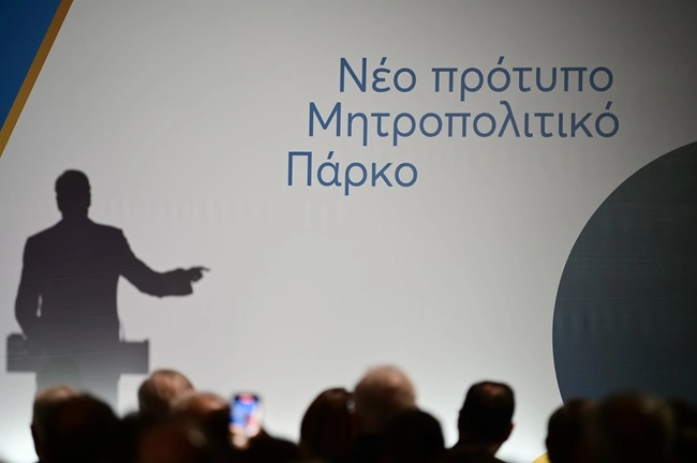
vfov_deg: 8.1
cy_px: 232
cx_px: 348
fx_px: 3288
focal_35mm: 170
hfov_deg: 12.1
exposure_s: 1/250
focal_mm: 170
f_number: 2.8
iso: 320
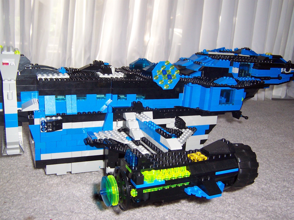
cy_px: 110
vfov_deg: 39.7
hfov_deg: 51.4
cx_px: 147
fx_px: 306
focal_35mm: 36
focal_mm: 5.6
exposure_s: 1/60
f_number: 2.8
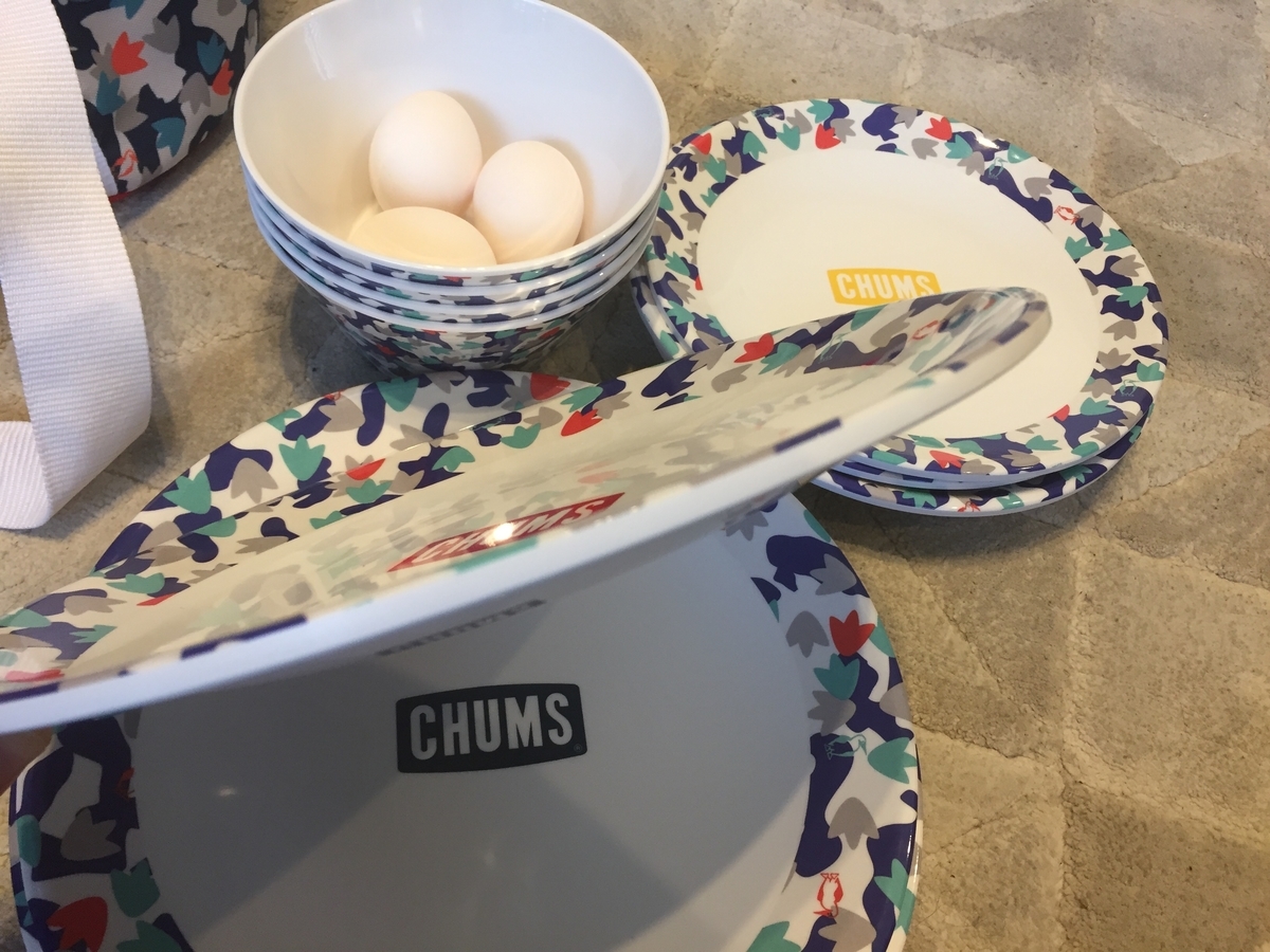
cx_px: 635
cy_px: 476
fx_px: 1064
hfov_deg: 61.7
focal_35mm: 29
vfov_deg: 48.2
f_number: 2.2
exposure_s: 1/33
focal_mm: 4.15
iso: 100
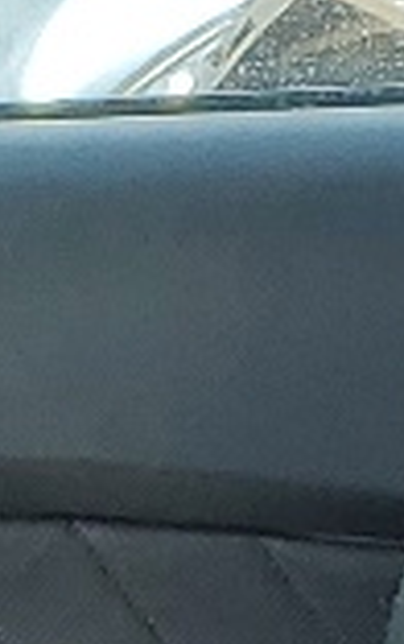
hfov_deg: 4.5
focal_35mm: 282
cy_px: 1754
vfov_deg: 6.9
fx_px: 4950
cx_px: -668
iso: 50
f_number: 1.5
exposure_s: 1/556
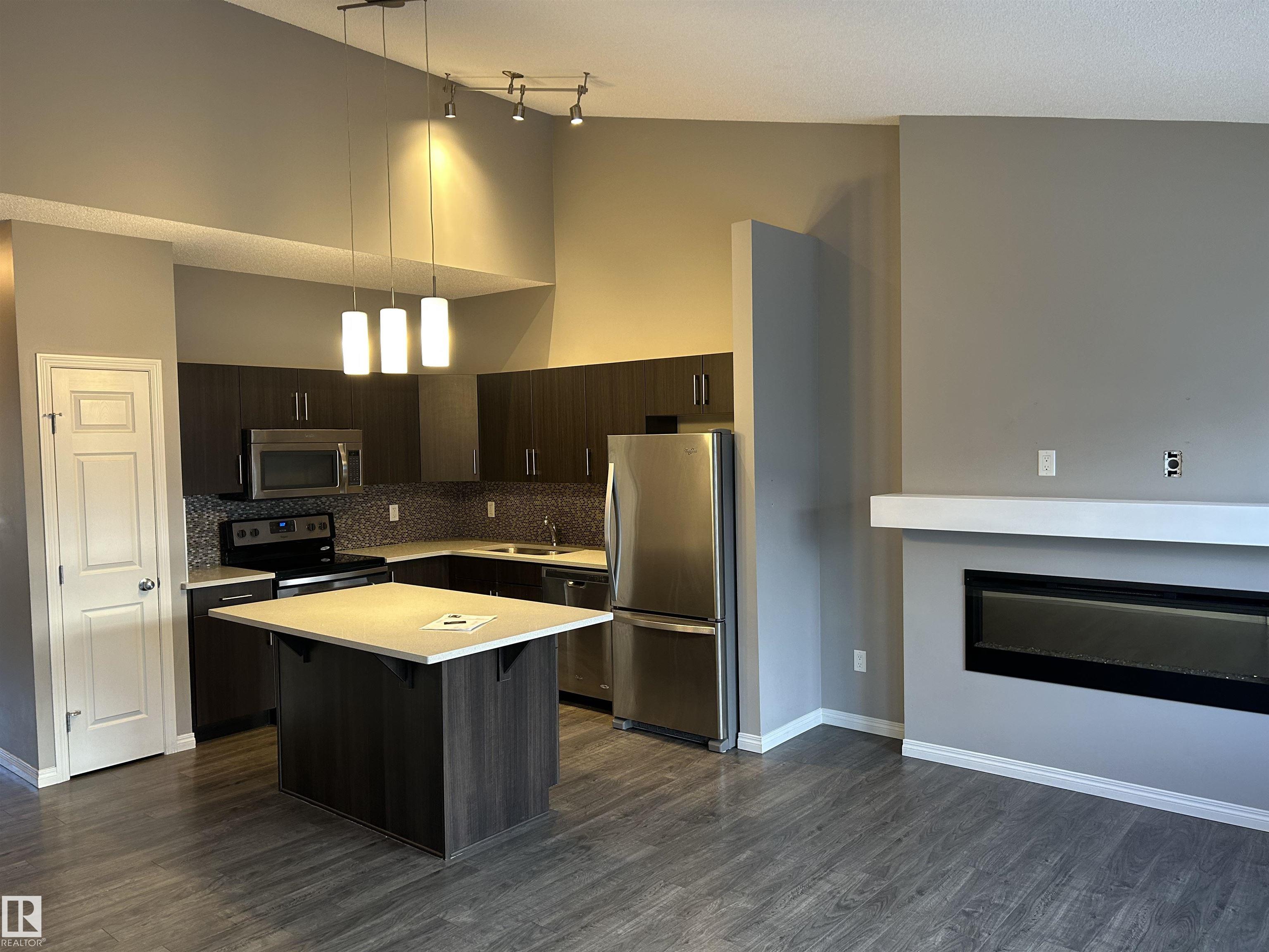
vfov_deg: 53.1
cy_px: 476
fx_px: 953
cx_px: 634
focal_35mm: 26
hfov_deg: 67.3
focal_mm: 5.7
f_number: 1.5
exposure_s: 1/60
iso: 125
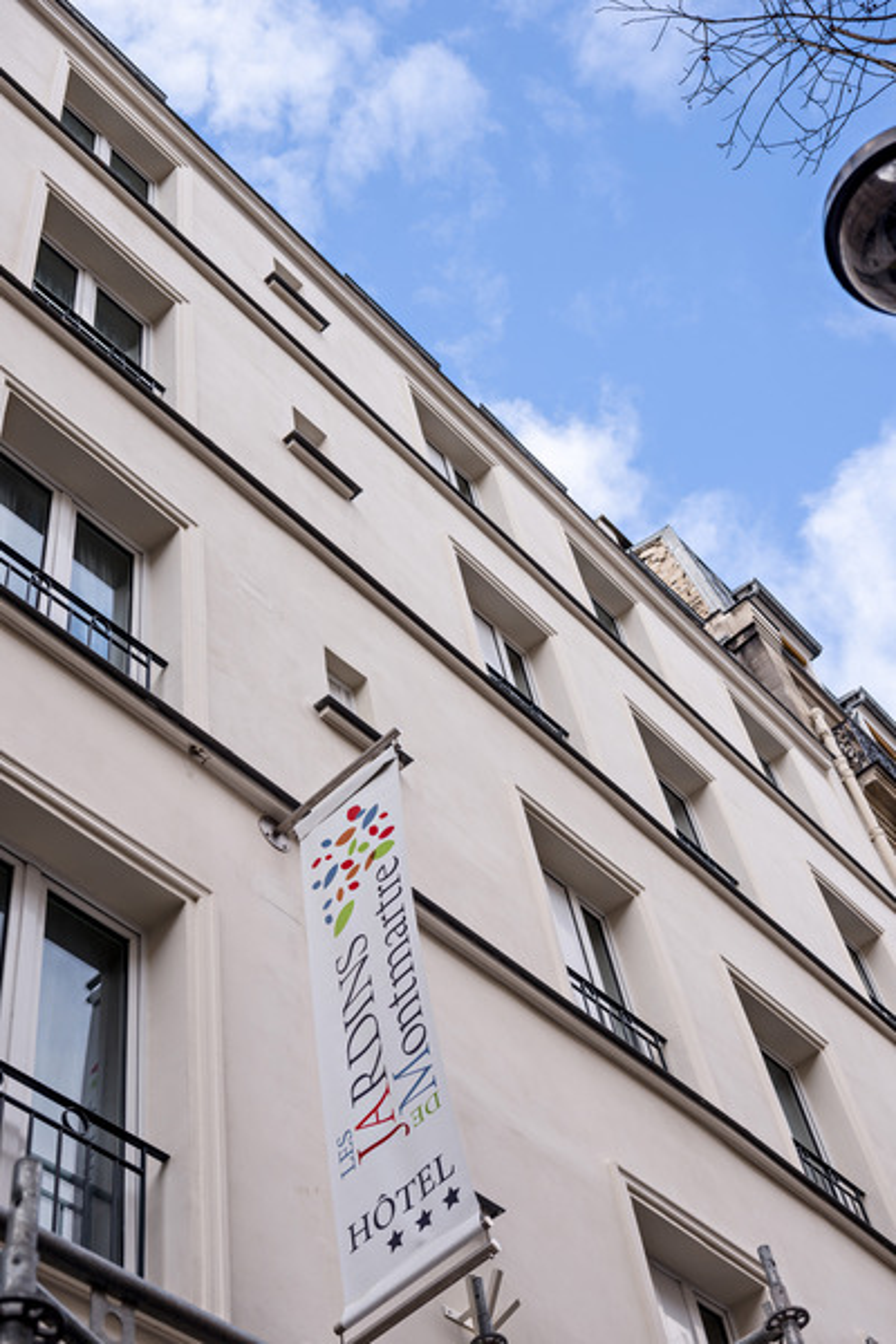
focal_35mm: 45
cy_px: 672
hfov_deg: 29.9
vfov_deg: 43.6
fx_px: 1680
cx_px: 448
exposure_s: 1/200
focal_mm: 45
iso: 160
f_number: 5.6
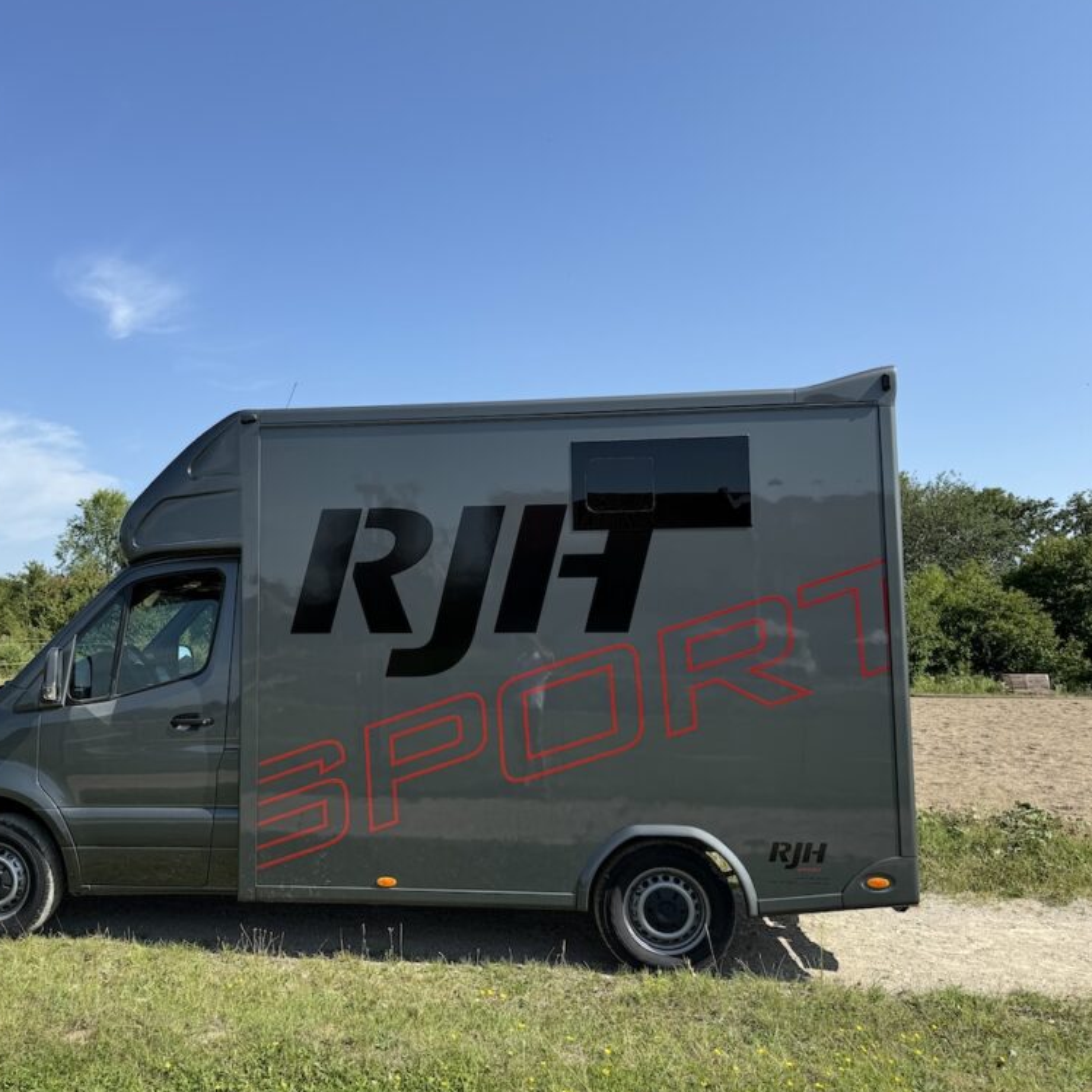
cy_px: 541
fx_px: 1035
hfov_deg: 54.7
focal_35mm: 29
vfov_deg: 55.6
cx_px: 378
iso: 80
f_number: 1.78
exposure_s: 1/3802
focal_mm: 6.76
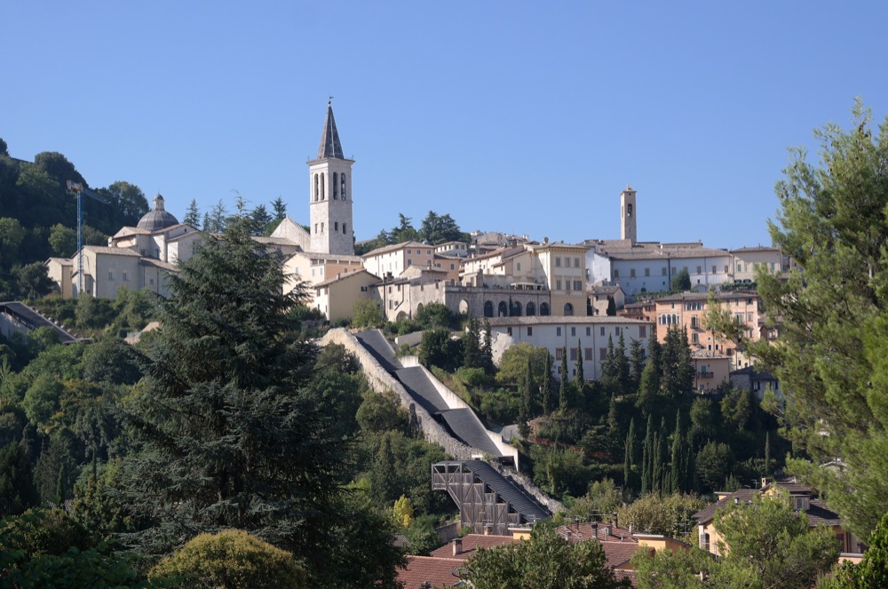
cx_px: 444
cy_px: 294
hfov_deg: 29.3
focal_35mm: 69
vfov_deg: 19.7
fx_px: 1699
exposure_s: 1/250
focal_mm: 45
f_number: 6.3
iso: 100
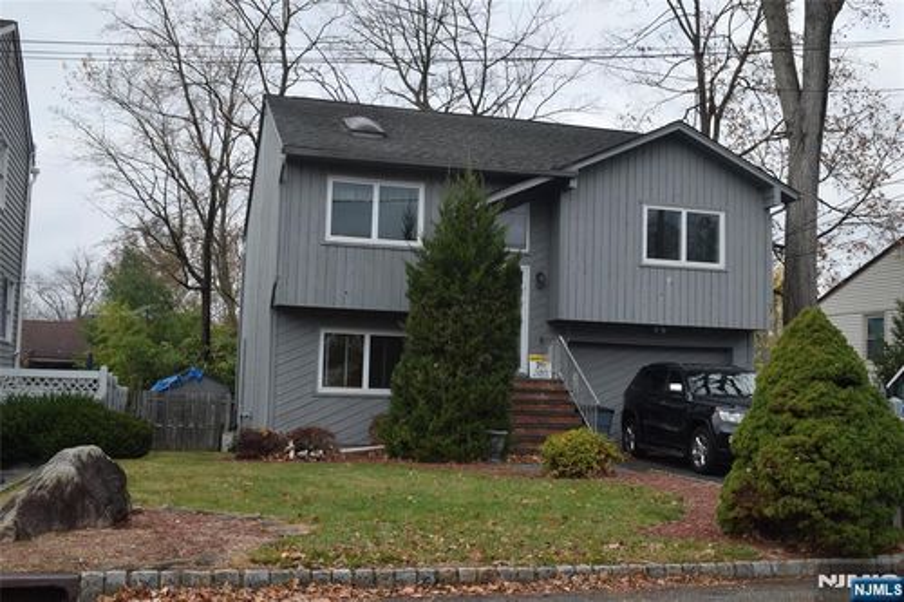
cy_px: 301
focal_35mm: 39
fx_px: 979
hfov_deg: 49.6
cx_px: 452
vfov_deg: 34.2
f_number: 9
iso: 640
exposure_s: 1/320
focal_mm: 26
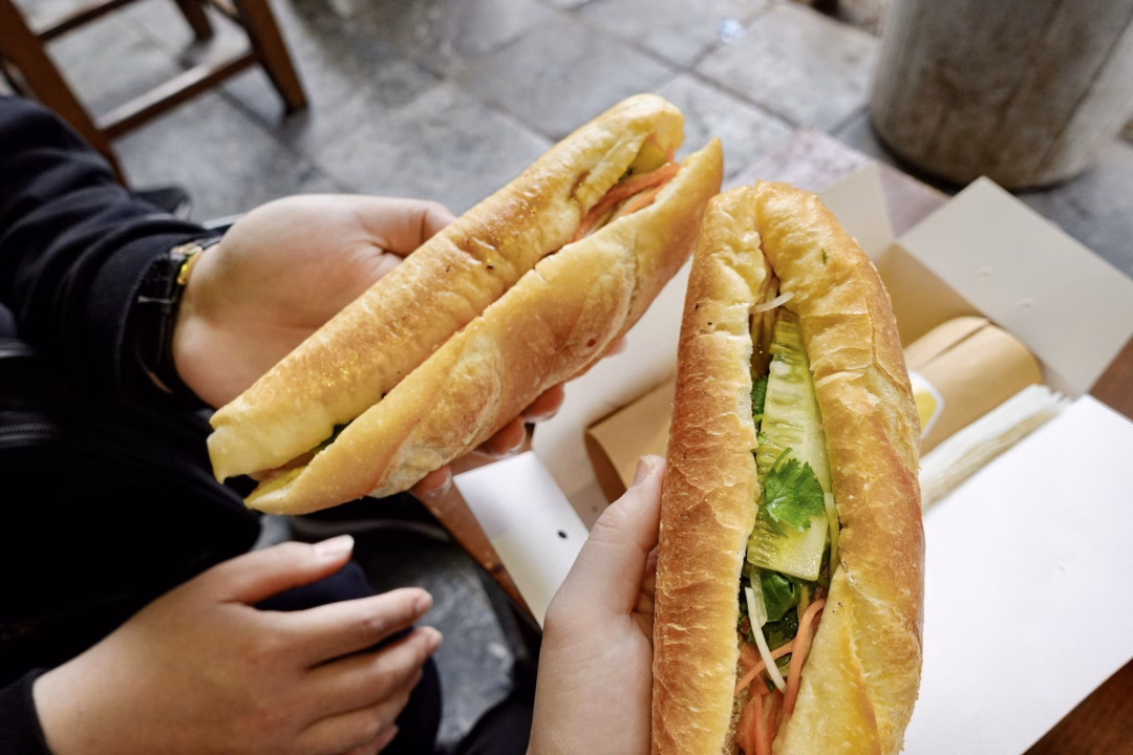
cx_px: 566
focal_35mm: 24
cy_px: 378
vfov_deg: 53.1
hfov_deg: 73.7
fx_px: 755
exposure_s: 1/60
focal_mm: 9.4
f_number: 2.8
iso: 320
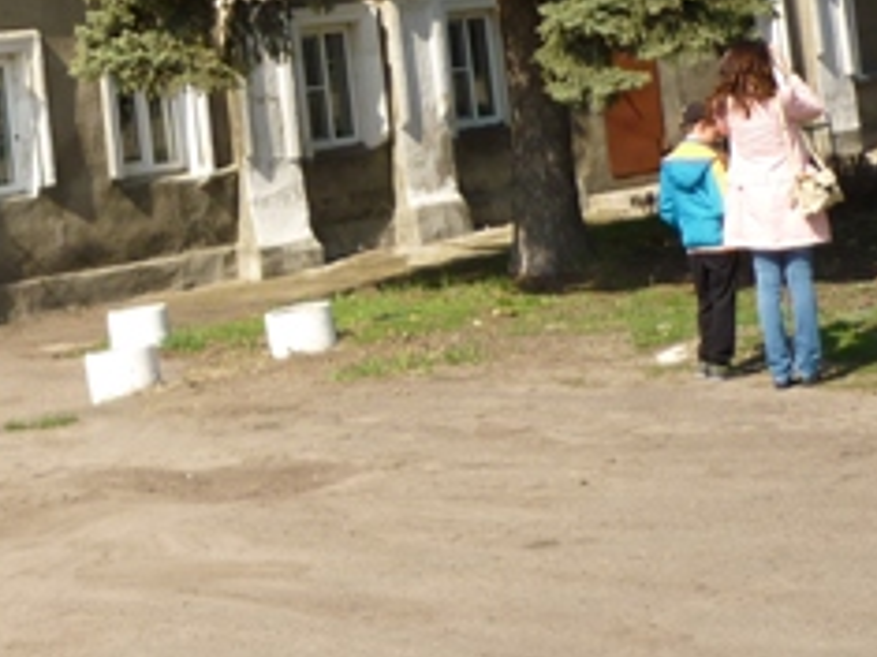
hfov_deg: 21.2
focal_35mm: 90
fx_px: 2279
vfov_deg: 15.9
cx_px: 63
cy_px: -97
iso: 80
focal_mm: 5.5
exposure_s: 1/800
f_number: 2.8
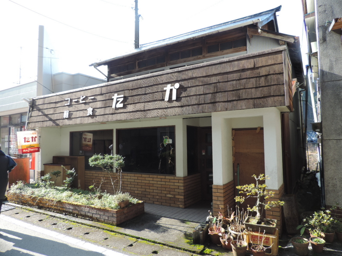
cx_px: 171
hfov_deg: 71.6
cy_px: 128
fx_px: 237
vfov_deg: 56.8
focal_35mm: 24
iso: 80
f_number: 3
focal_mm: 4.3
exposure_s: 1/160
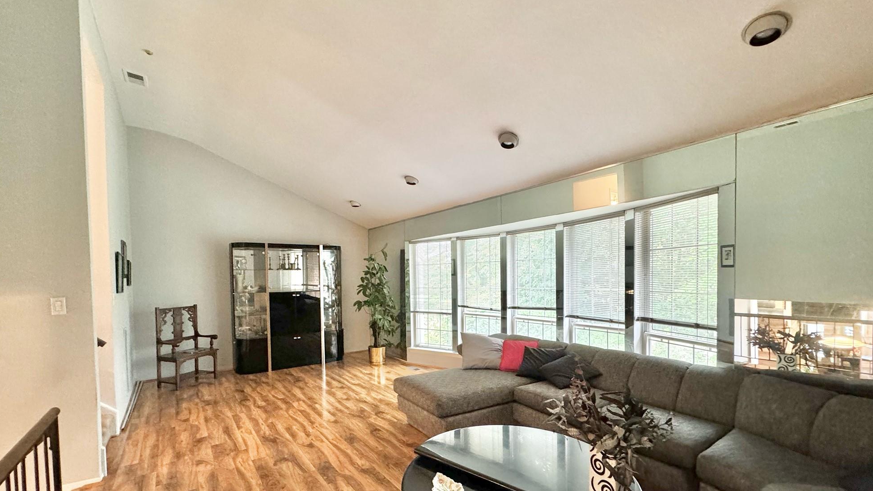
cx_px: 424
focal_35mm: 16
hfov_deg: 99.3
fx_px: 370
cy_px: 291
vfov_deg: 66.5
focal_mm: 2.22
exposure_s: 1/60
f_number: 2.2
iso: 400
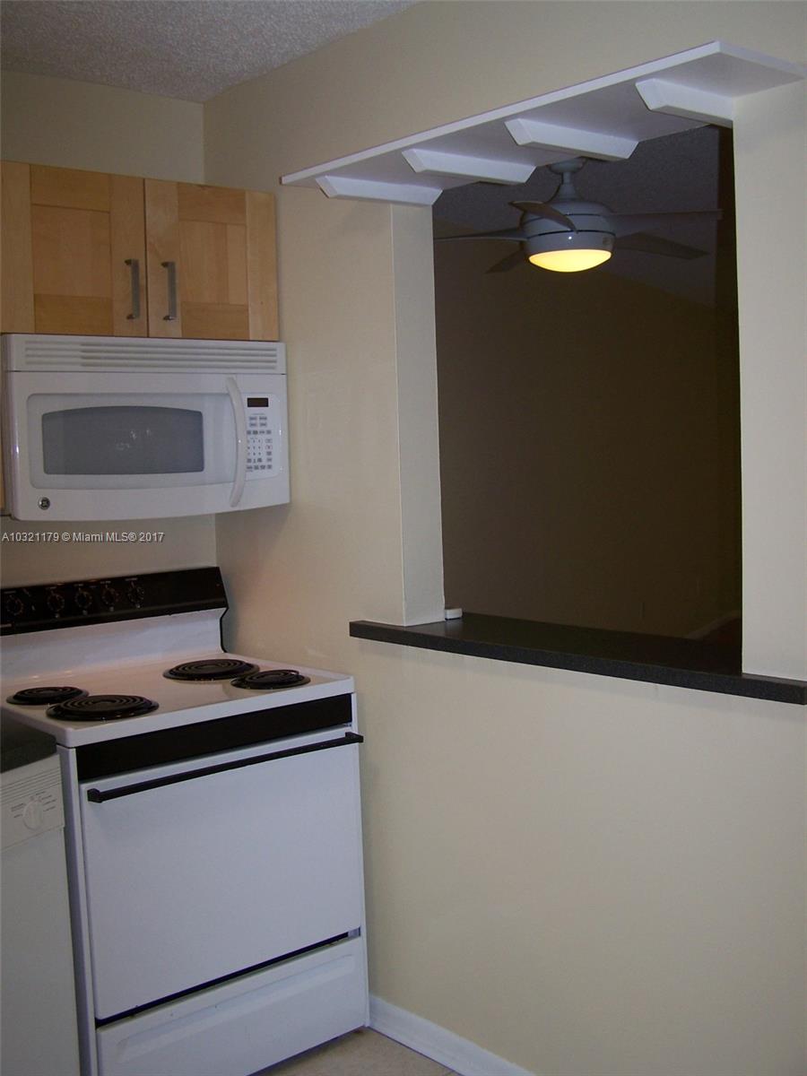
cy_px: 538
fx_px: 1181
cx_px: 404
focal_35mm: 38
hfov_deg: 37.7
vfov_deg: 49.0
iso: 80
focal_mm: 6.3
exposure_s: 1/60
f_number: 2.8
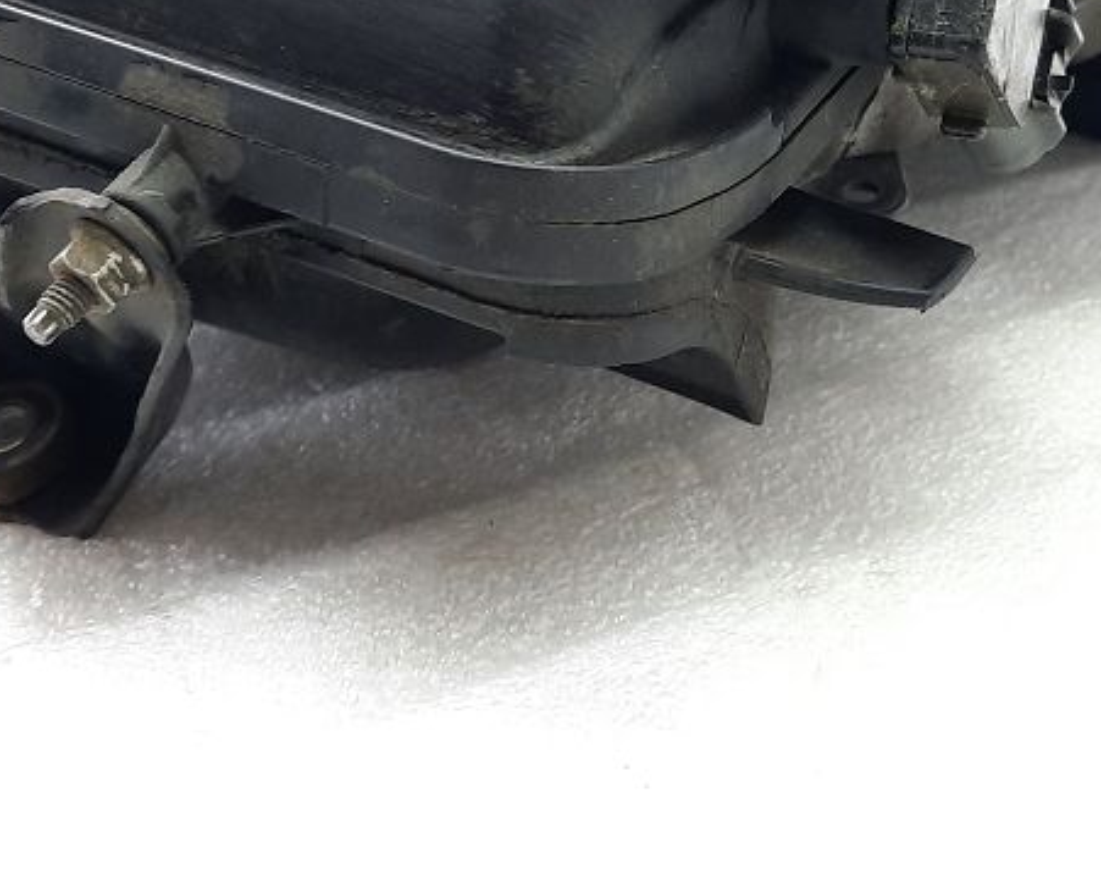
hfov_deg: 29.0
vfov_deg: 23.2
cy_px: 208
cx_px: 730
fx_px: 2116
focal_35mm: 65
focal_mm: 4.6
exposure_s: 1/50
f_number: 2
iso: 200
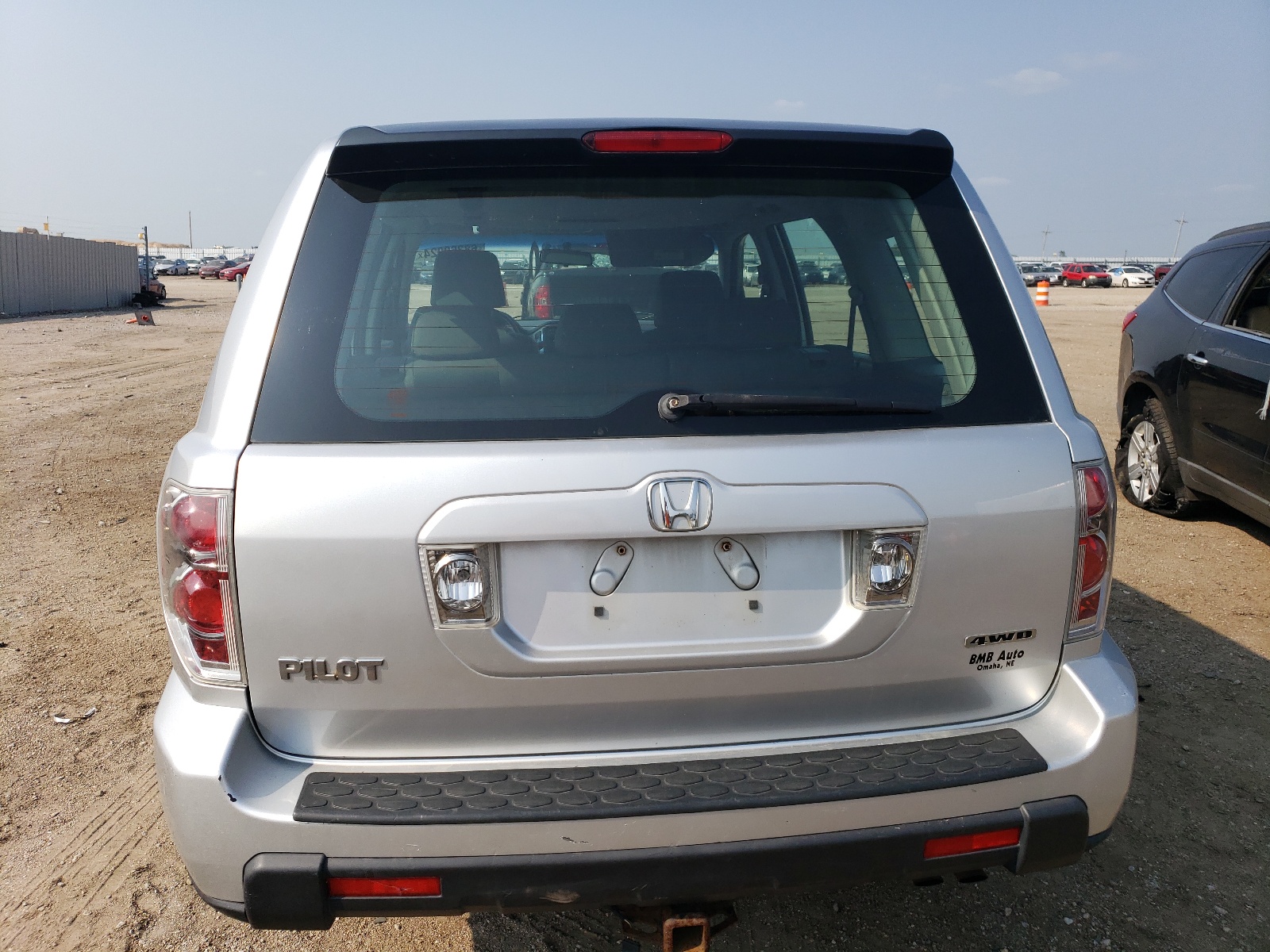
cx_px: 635
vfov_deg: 53.1
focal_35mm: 26
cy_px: 476
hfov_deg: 67.3
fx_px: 954
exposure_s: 1/3333
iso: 50
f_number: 1.5
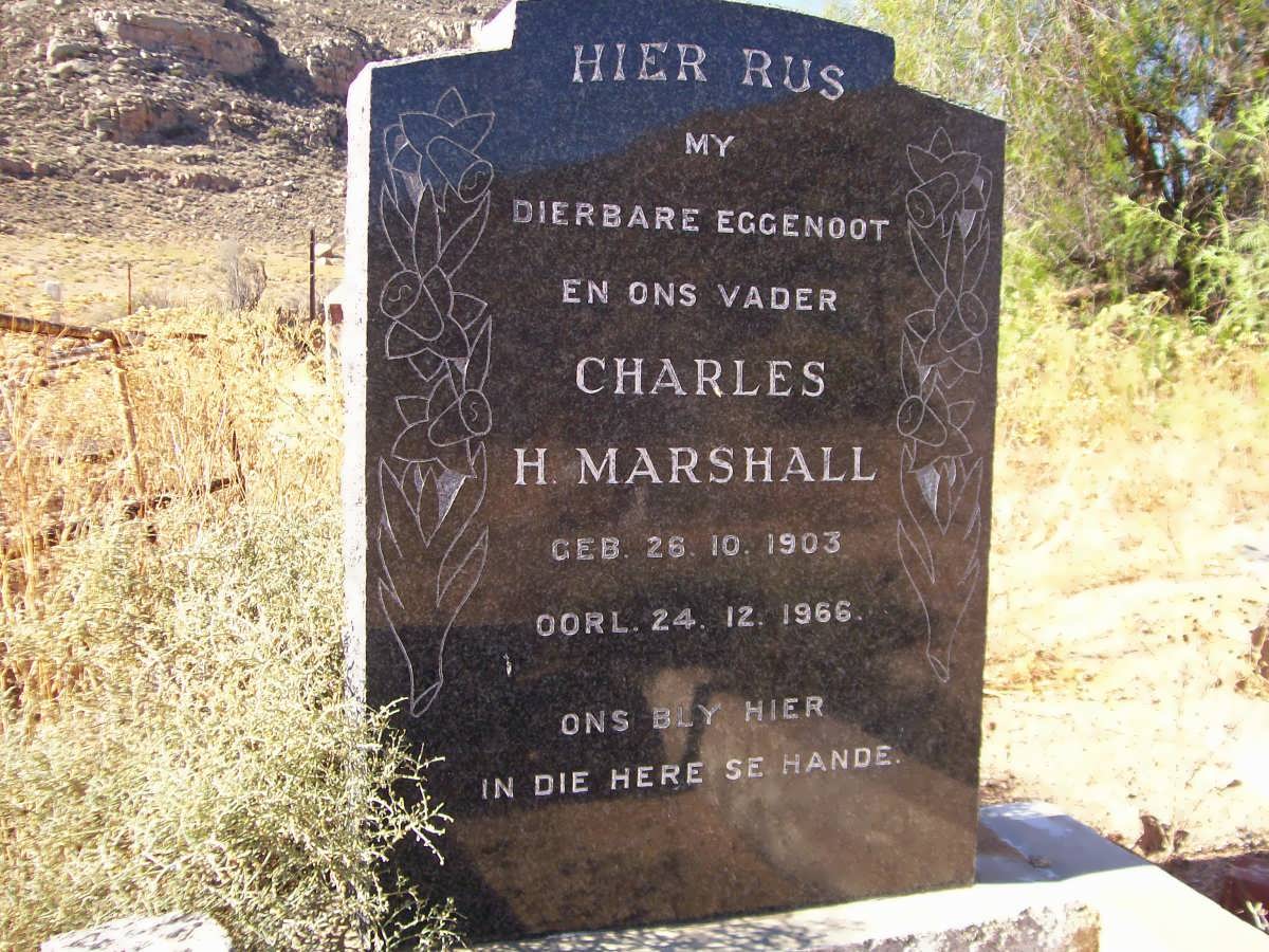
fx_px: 1320
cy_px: 476
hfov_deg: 51.4
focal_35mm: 36
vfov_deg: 39.7
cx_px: 634
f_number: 2.7
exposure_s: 1/470
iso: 80
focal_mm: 6
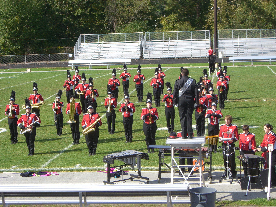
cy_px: 104
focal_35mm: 94
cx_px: 138
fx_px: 749
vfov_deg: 15.7
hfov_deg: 20.9
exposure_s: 1/160
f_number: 7.4
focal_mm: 15.3
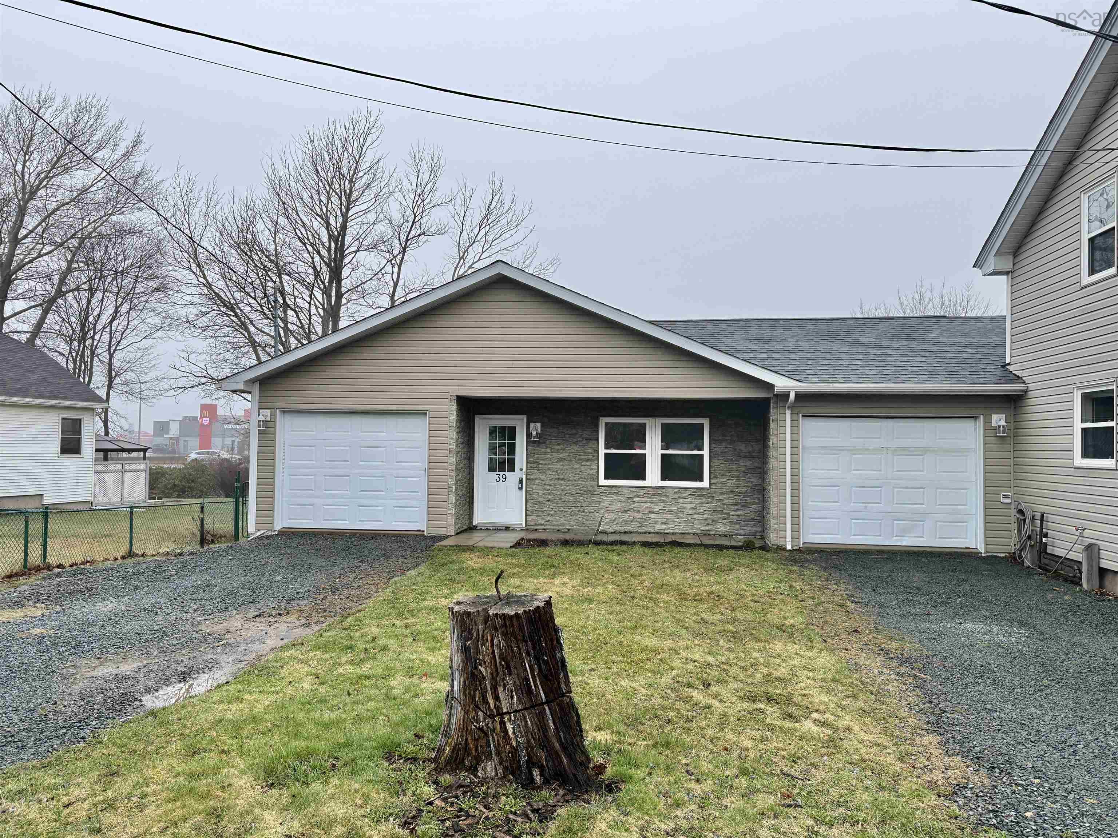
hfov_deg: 71.6
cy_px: 419
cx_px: 559
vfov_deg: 56.8
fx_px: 775
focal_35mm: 24
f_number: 1.78
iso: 100
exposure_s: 1/1250
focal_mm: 6.76
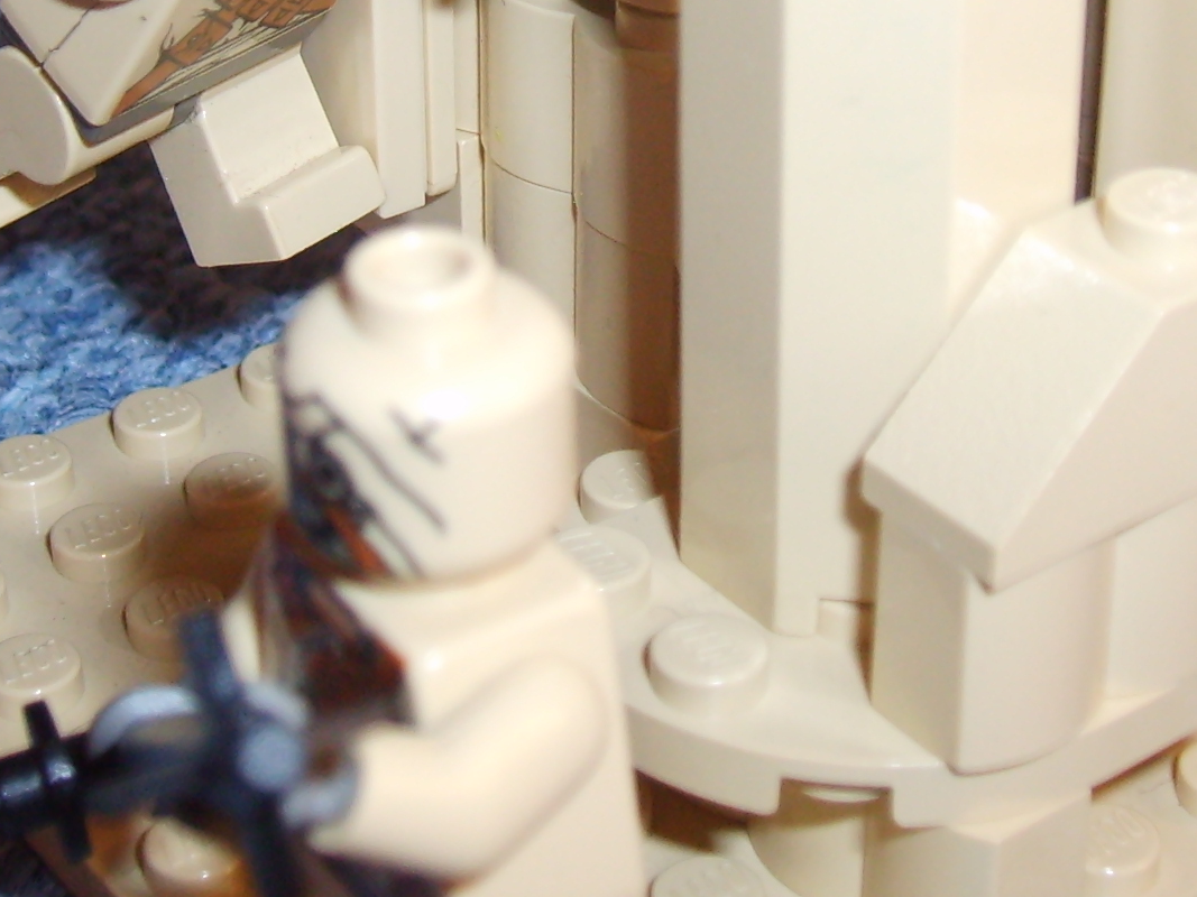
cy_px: -16
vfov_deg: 17.1
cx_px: 549
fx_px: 2904
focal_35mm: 84
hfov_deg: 23.3
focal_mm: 5.8
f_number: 2.8
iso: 100
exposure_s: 1/45
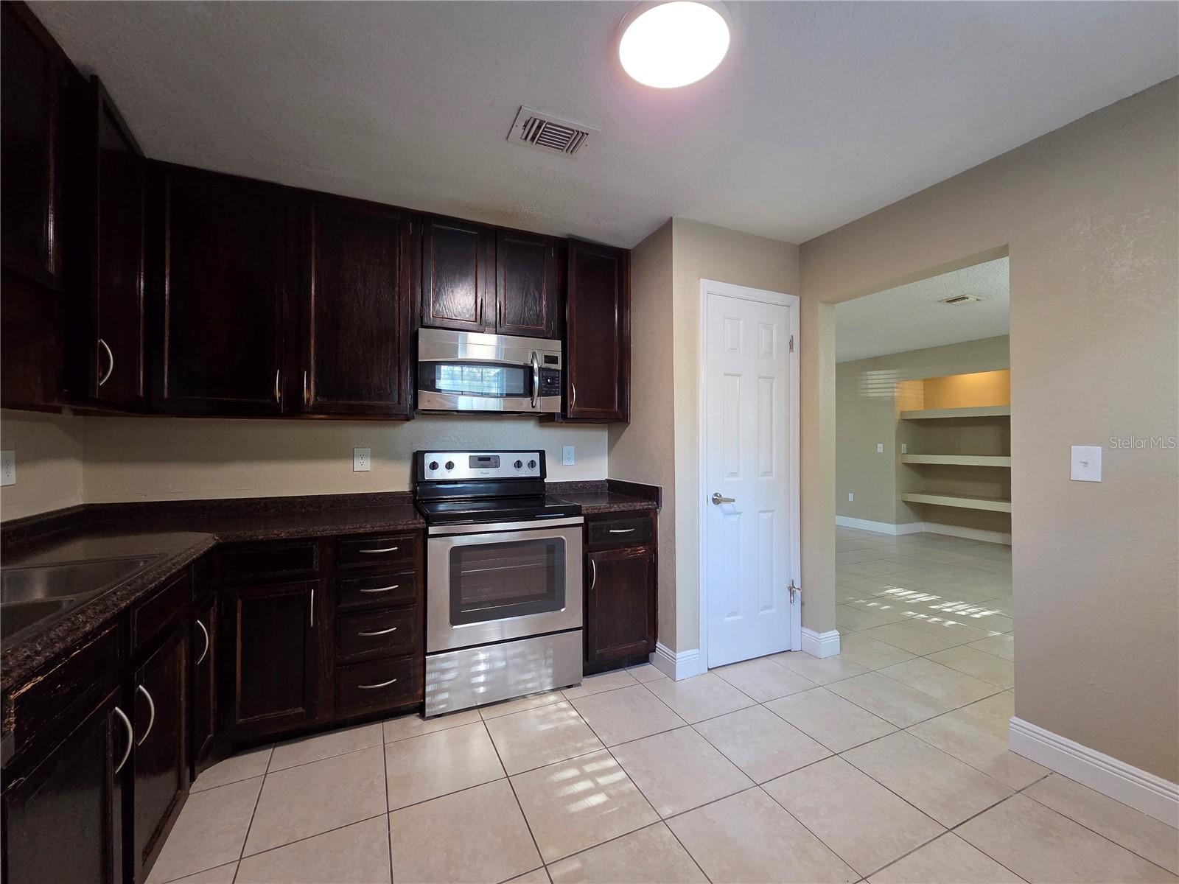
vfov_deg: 89.9
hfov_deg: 106.2
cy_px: 442
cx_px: 590
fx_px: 443
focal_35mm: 13
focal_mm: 2.2
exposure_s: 1/60
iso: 400
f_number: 2.2
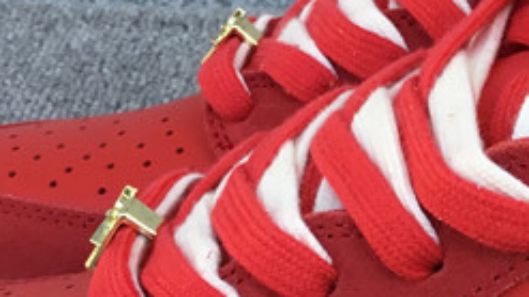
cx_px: 561
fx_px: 1726
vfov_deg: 9.8
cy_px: 281
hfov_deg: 16.9
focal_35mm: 123
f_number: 2.4
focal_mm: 3.3
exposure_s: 1/289
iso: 25
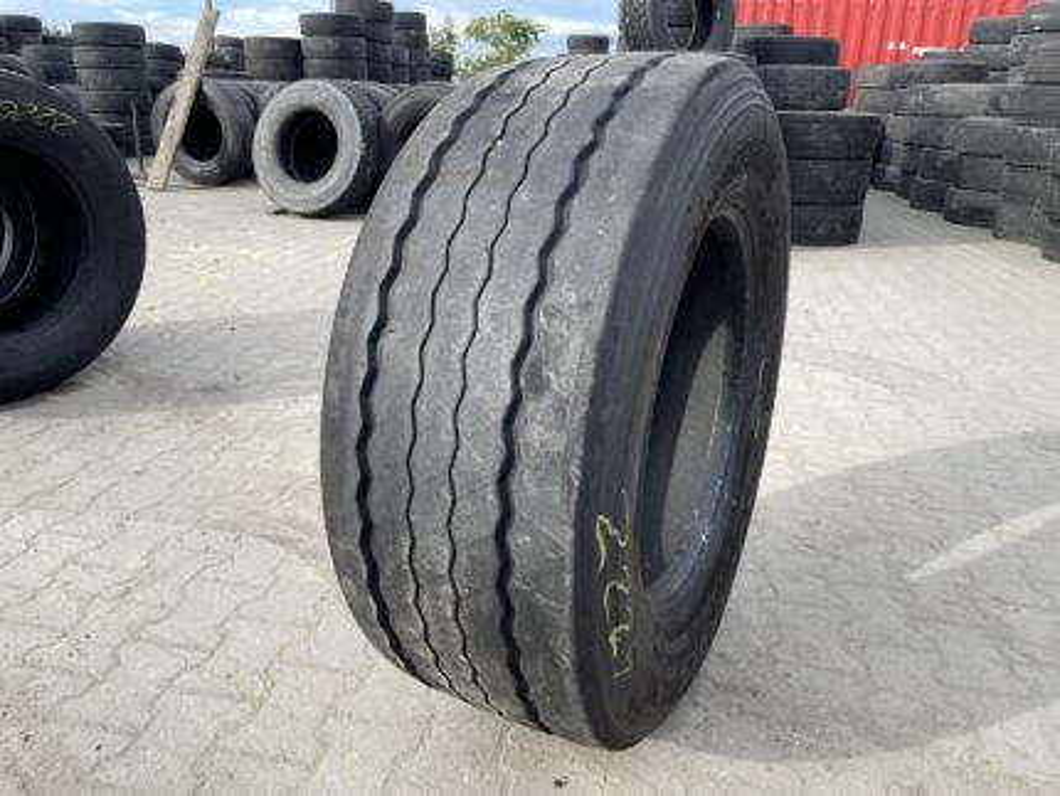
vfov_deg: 53.1
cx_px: 530
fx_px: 797
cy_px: 398
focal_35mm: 26
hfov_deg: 67.3
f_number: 1.6
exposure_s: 1/769
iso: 32
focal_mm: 4.2
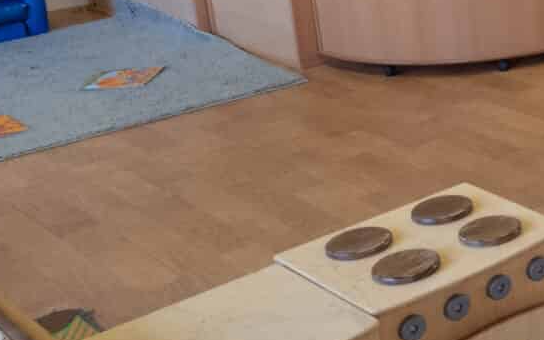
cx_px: 916
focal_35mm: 72
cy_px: -8
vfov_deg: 17.6
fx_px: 1067
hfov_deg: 21.4
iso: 250
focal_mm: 10
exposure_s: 1/25
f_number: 10
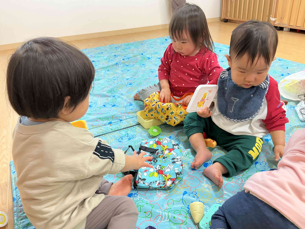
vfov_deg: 48.2
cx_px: 152
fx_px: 256
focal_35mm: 29
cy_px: 114
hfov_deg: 61.7
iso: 50
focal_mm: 3
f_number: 1.8
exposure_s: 1/60
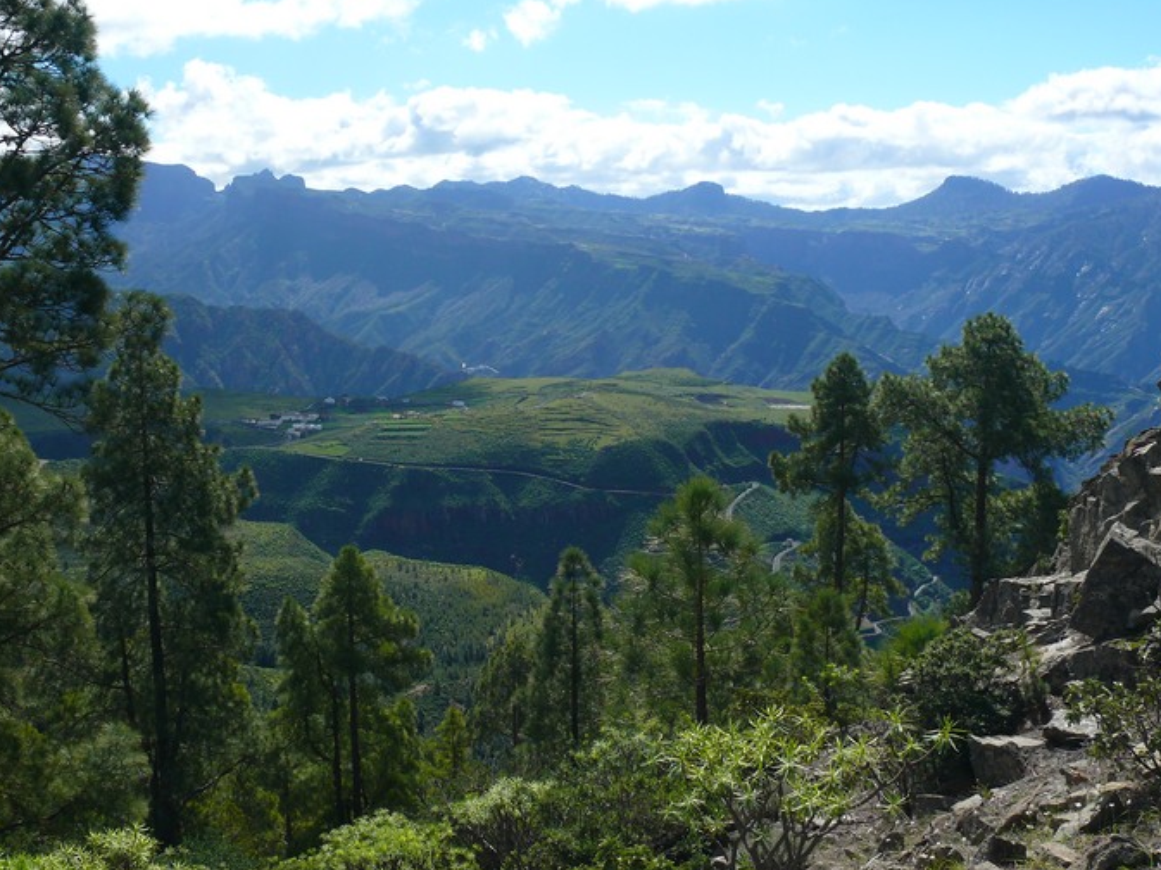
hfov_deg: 47.8
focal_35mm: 39
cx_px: 526
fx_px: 1307
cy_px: 418
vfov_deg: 36.8
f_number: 5
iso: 100
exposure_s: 1/200
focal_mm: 7.4
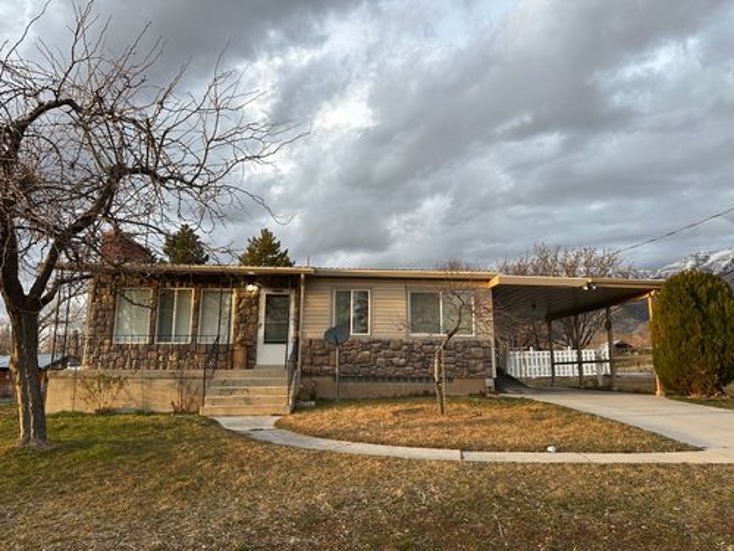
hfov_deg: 71.6
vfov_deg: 56.8
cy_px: 276
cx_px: 367
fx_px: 509
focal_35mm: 24
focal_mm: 6.86
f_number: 1.78
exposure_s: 1/246
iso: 80
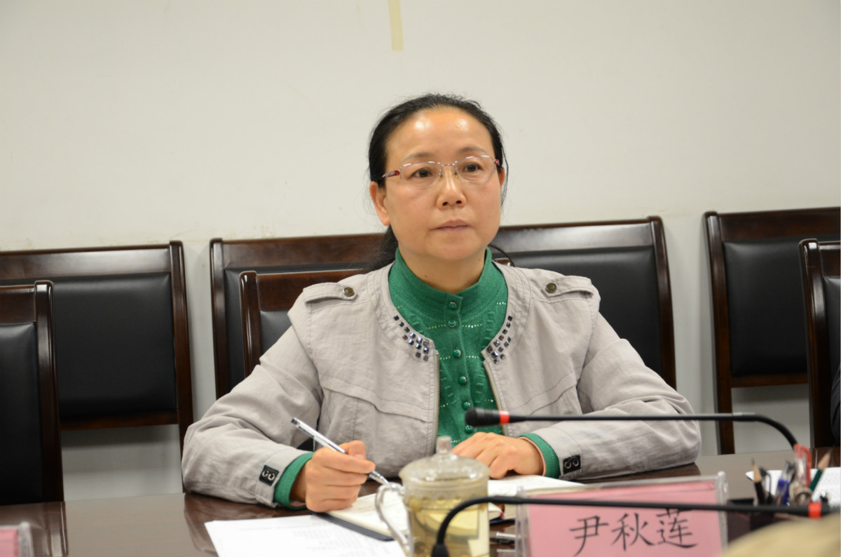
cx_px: 420
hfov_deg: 26.0
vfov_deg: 17.4
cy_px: 278
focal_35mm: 78
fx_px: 1818
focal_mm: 52
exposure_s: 1/50
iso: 1100
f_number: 5
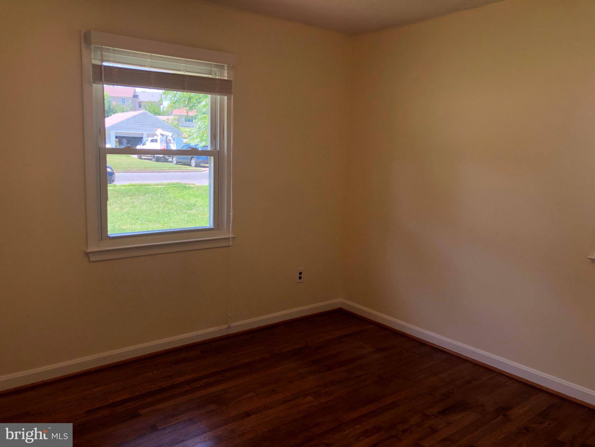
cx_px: 298
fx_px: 481
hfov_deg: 63.4
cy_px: 224
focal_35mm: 28
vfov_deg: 49.7
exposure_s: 1/120
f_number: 1.8
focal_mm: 3.99
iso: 25
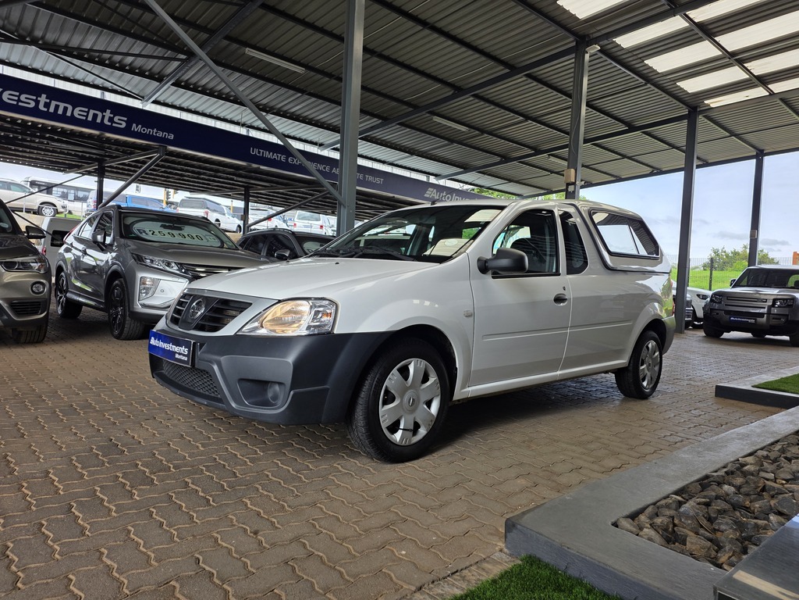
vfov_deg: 58.9
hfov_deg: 73.9
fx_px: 531
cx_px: 400
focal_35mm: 23
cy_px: 300
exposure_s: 1/1293
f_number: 1.7
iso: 80
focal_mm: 6.25
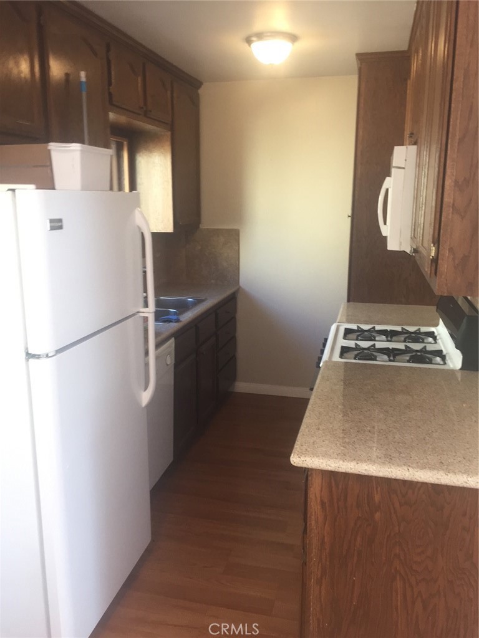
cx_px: 240
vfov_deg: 61.7
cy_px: 319
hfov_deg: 48.2
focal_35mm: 29
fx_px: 535
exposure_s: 1/30
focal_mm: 4.15
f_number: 2.2
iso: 64
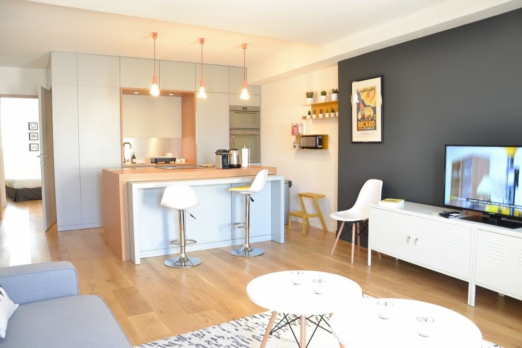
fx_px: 392
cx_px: 261
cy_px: 174
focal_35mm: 27
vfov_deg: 47.9
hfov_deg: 67.4
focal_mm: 18
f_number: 3.5
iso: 100
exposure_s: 1/5
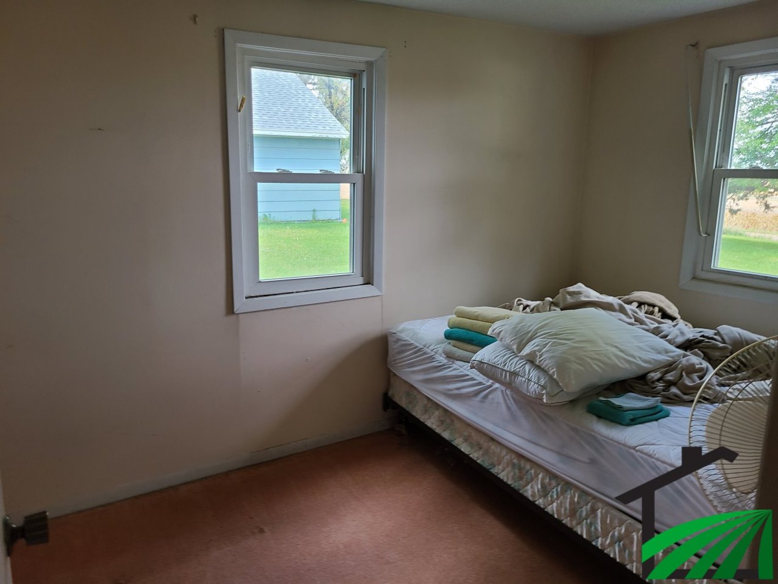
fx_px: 584
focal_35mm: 26
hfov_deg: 67.3
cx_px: 389
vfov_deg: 53.1
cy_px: 292
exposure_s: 1/59
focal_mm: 5.4
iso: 64
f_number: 1.8
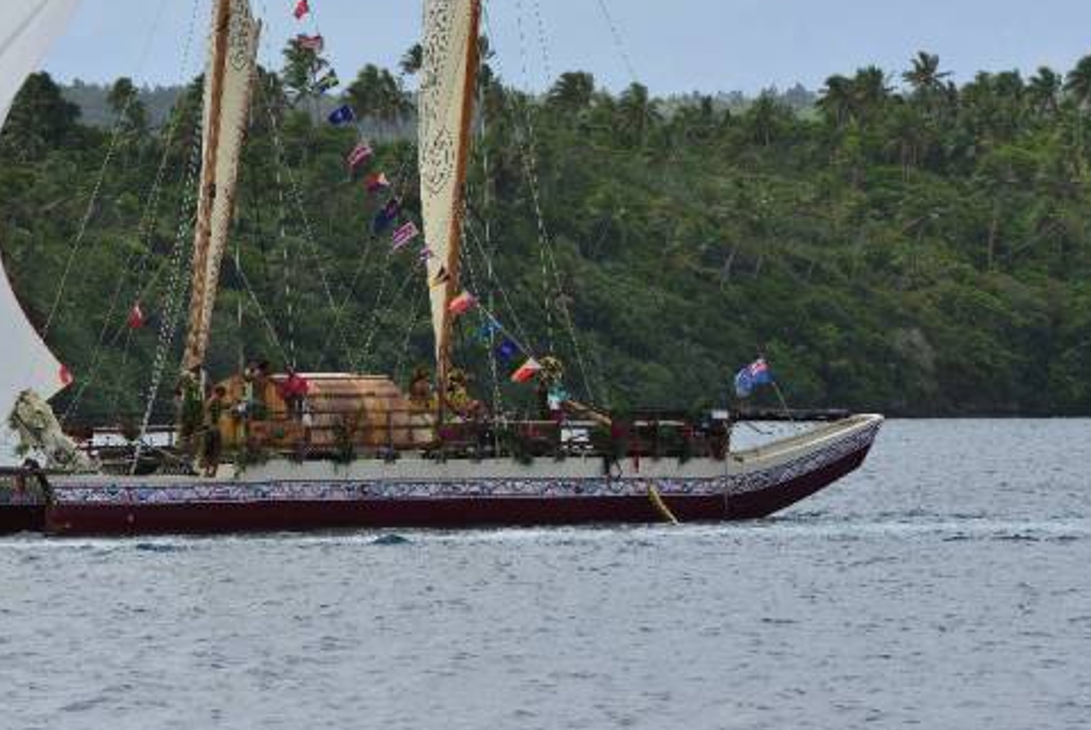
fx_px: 10101
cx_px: 284
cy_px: 243
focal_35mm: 333
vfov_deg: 4.1
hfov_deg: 6.2
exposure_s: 1/500
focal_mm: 200
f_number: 11
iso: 250
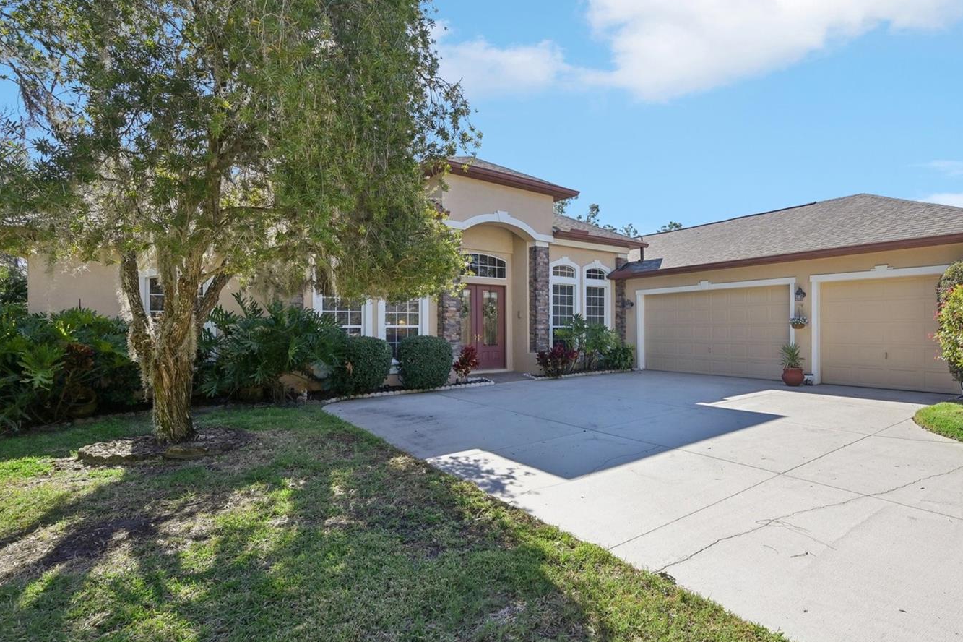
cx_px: 563
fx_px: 497
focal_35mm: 19
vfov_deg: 65.6
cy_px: 328
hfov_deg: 87.3
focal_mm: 15.5
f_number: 8
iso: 400
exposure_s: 1/500
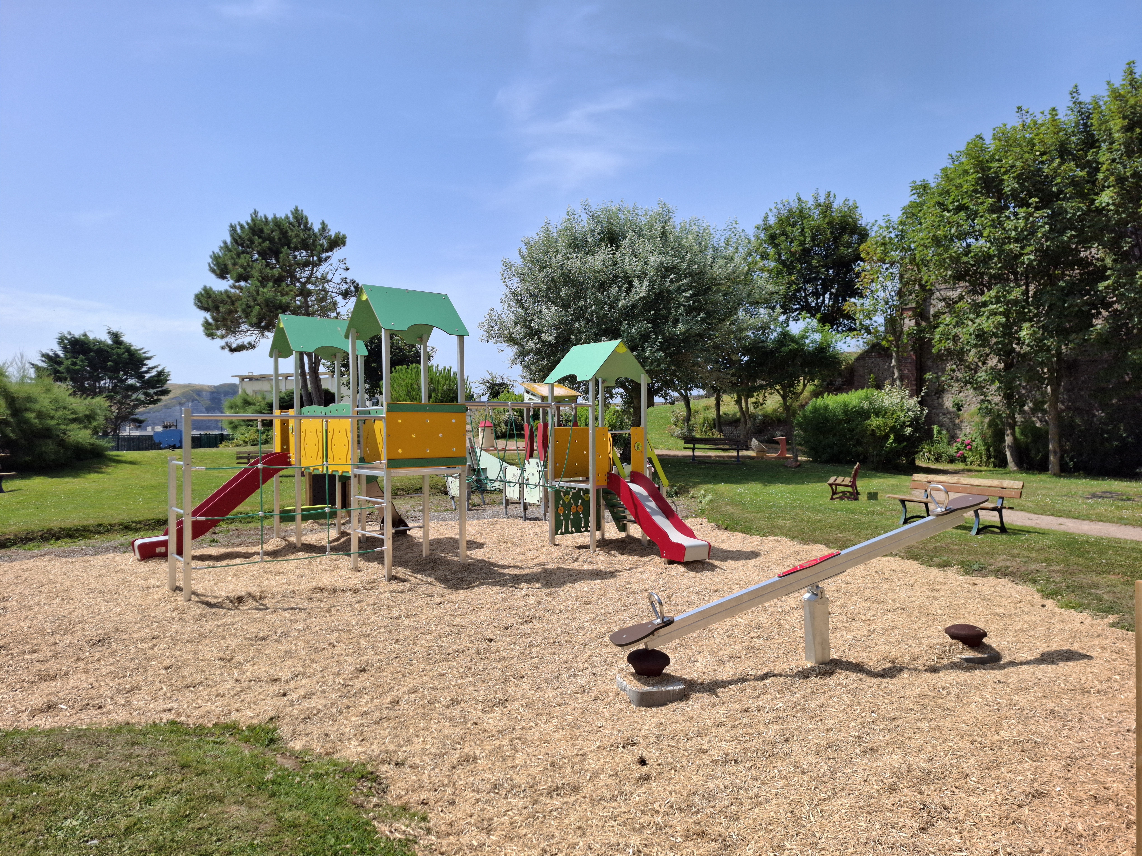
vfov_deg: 58.9
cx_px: 571
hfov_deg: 73.9
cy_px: 428
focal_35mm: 23
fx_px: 759
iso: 50
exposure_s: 1/1330
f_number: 1.8
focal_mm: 5.54
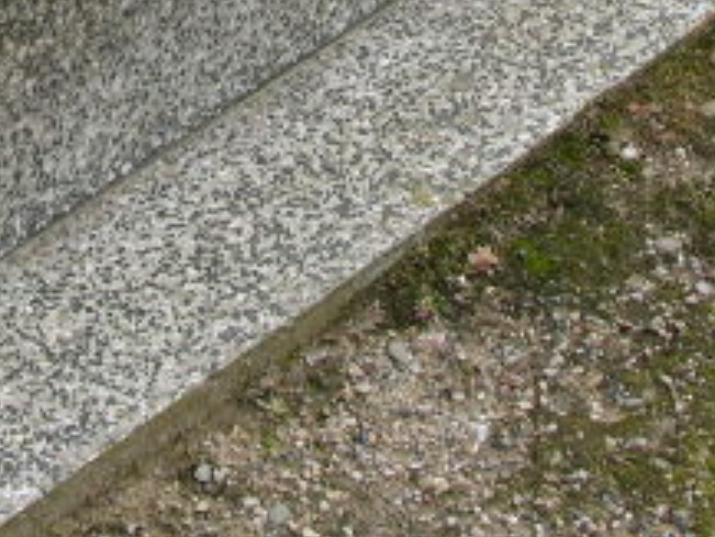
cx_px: 158
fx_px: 3410
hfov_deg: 11.9
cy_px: -418
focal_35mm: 165
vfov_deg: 8.7
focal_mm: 8.9
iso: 50
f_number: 4
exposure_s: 1/76.7
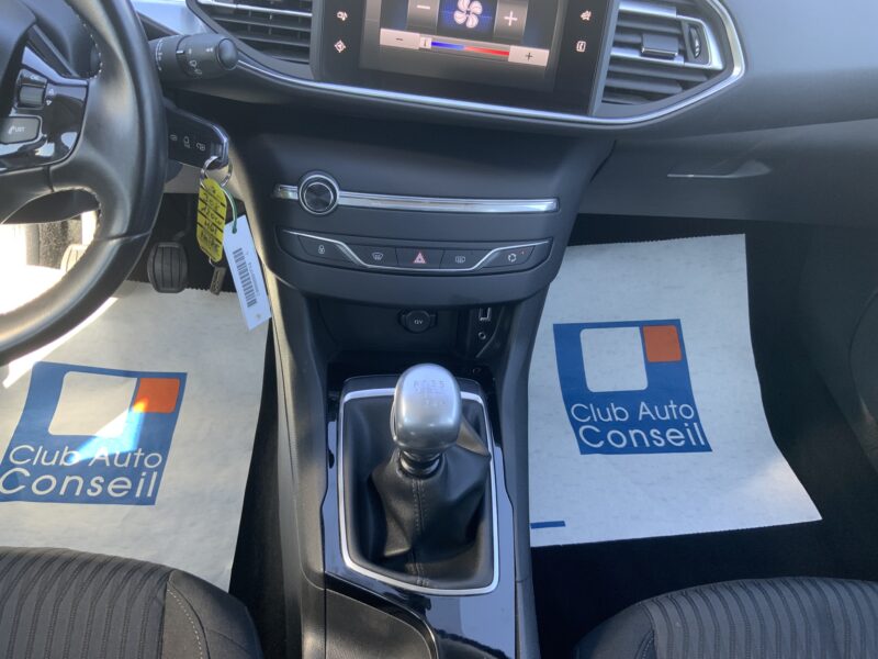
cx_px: 439
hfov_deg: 61.7
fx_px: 736
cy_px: 330
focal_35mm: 29
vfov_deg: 48.2
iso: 64
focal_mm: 3
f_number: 1.8
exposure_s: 1/100
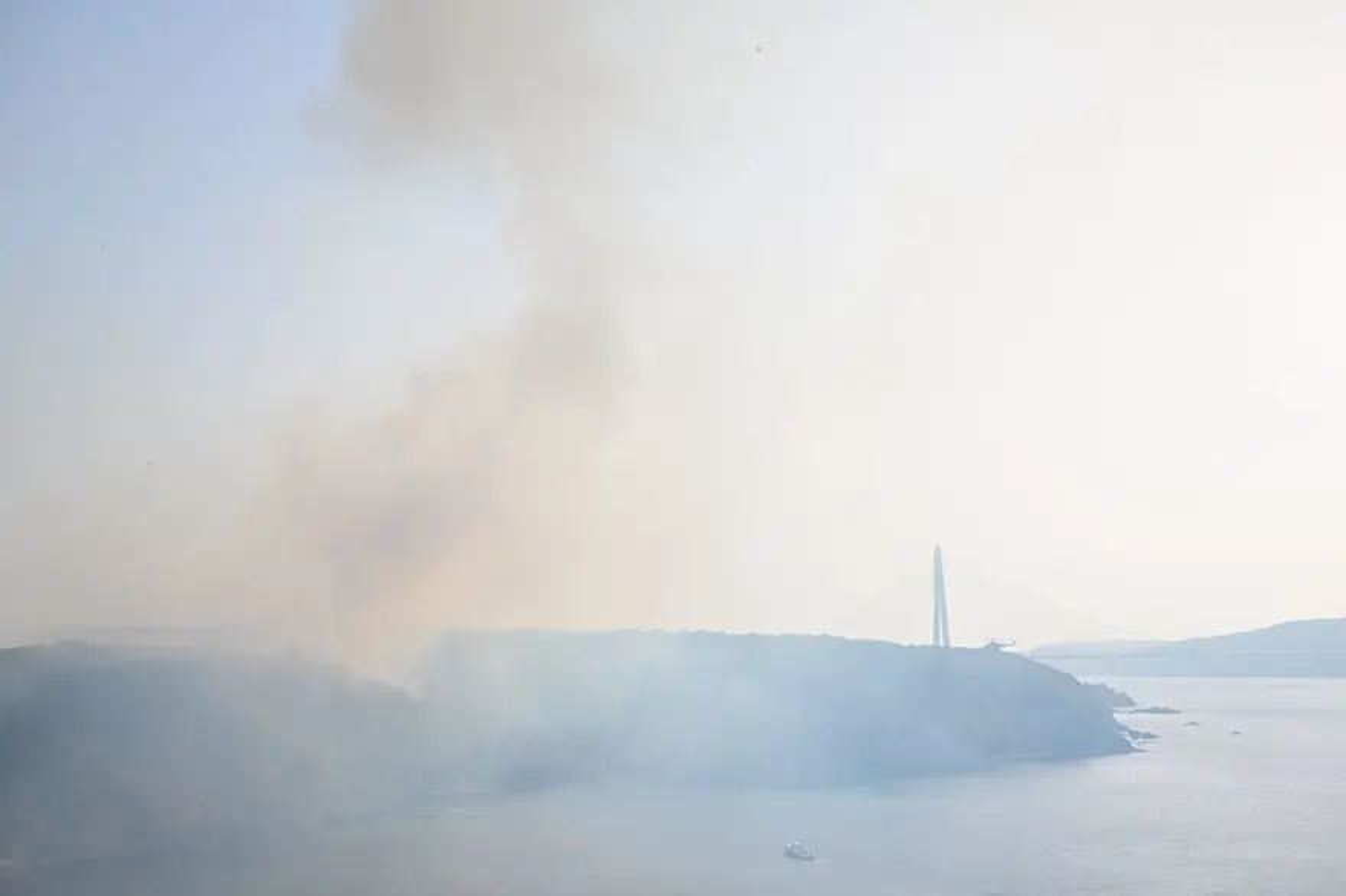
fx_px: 1420
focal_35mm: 38
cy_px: 448
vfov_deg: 35.0
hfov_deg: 50.7
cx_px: 673
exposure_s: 1/1250
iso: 400
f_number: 7.1
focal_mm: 38
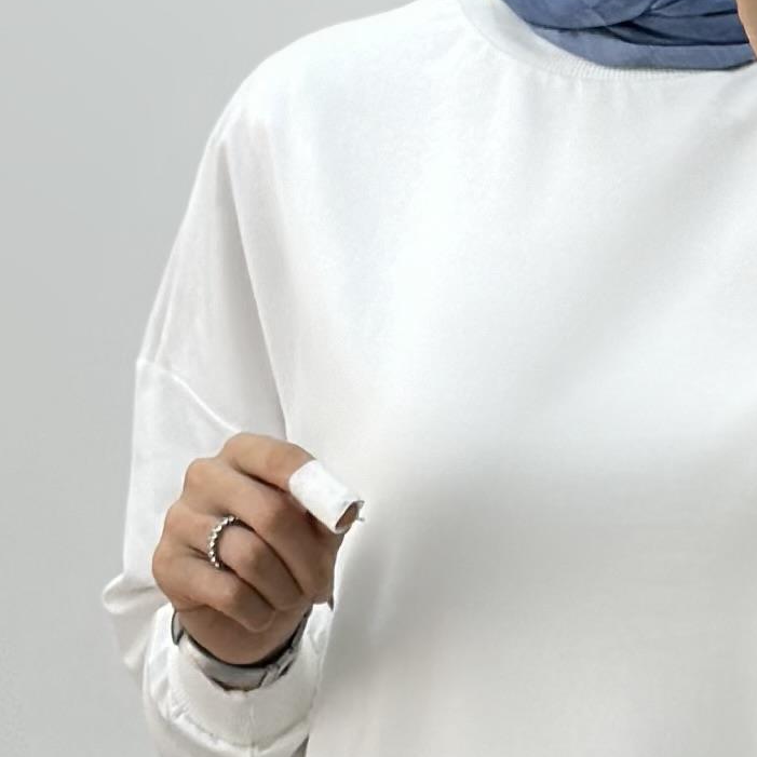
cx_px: 647
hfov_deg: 7.2
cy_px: 336
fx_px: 6037
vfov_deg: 7.2
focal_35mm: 244
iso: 80
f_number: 1.78
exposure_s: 1/223
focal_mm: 6.86
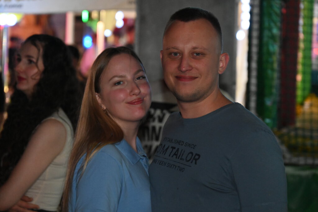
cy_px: 106
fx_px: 1324
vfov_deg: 9.1
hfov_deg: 13.7
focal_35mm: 150
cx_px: 159
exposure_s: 1/160
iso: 10000
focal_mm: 150
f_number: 6.3
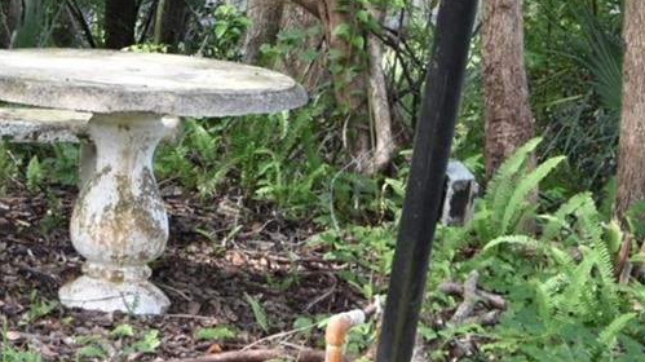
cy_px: -146
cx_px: 40
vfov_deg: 9.8
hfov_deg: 17.4
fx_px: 2068
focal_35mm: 121
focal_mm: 24
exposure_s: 1/125
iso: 400
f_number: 5.6
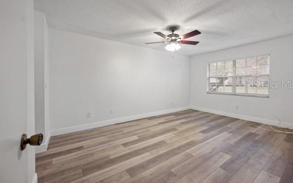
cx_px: 148
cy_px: 84
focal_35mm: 15
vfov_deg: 74.7
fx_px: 120
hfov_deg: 101.5
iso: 250
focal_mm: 14
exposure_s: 1/2
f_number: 6.3
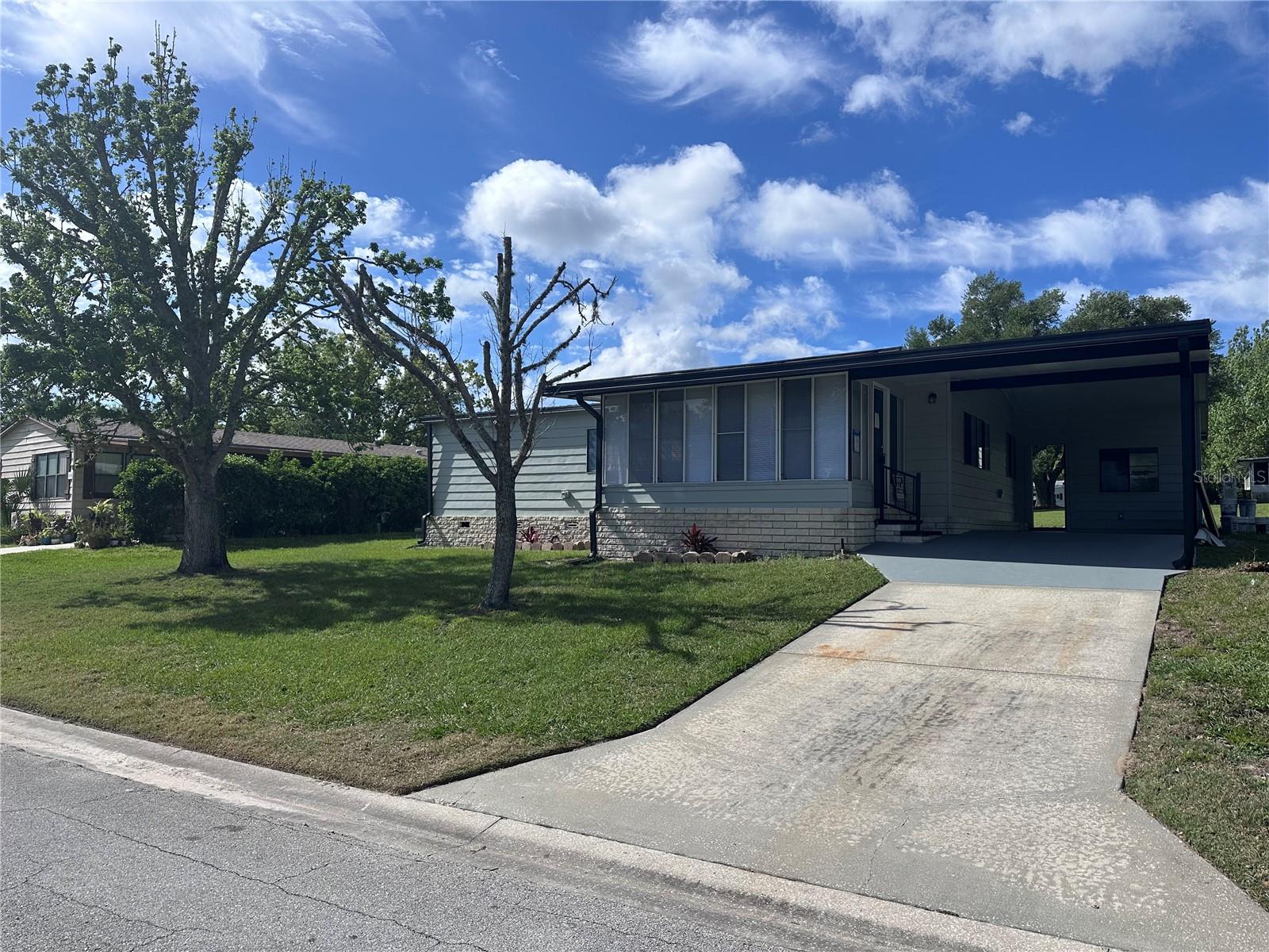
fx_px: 880
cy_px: 476
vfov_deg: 56.8
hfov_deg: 71.6
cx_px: 634
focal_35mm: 24
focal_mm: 6.86
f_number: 1.78
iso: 80
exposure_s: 1/6623
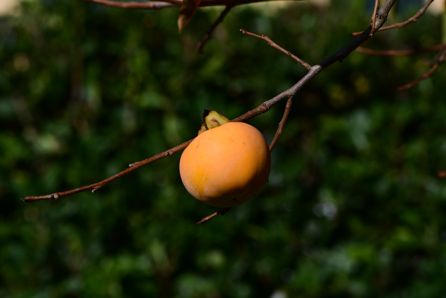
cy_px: 149
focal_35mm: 158
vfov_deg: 8.7
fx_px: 1951
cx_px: 223
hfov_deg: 13.0
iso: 200
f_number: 7.1
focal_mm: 105
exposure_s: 1/2000
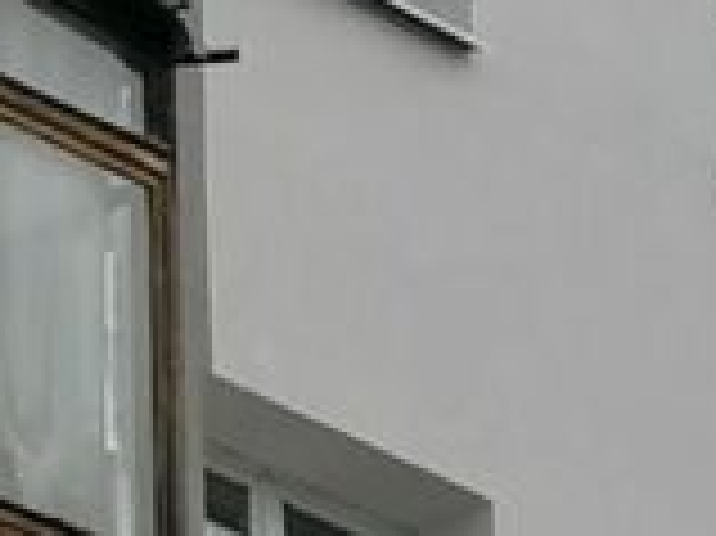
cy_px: 252
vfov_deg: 3.6
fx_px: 8639
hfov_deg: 4.7
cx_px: -158
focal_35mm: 418
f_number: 1.8
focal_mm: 4.75
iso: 50
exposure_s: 1/1792
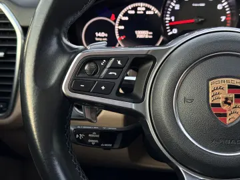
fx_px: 333
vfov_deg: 30.3
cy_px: 90
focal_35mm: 48
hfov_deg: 39.7
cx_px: 120
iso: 160
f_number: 1.78
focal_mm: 6.76
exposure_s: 1/52
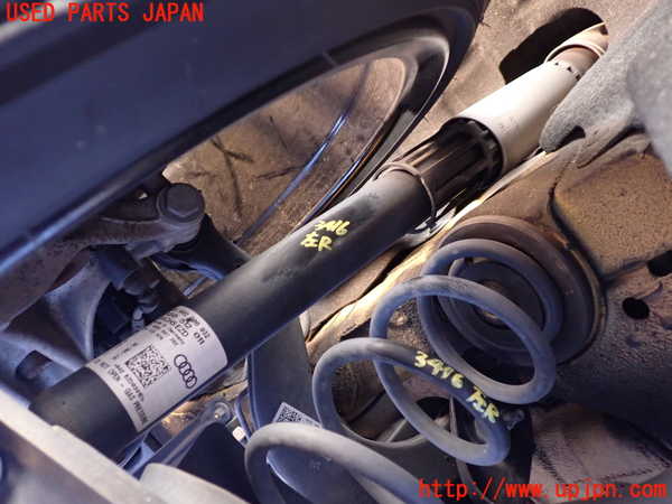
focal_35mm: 30
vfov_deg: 46.8
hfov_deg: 60.0
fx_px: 582
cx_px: 336
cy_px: 252
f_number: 2.3
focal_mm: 5.4
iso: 800
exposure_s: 1/20
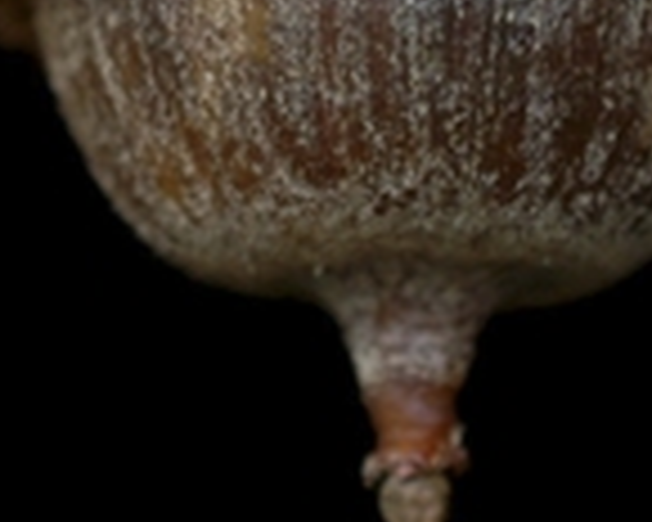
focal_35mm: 397
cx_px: 373
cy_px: -36
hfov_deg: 4.9
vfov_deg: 3.9
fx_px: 7661
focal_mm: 40
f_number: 5
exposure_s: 1/125
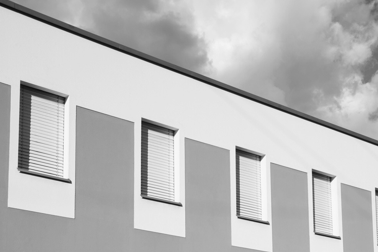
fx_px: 619
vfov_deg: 21.4
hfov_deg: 33.9
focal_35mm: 59
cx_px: 189
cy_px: 303
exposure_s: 1/80
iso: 100
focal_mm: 36
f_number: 16
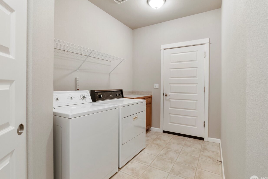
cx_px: 141
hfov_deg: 93.2
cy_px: 85
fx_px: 127
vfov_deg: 70.4
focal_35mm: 17
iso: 800
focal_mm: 10
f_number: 8
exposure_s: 1/13
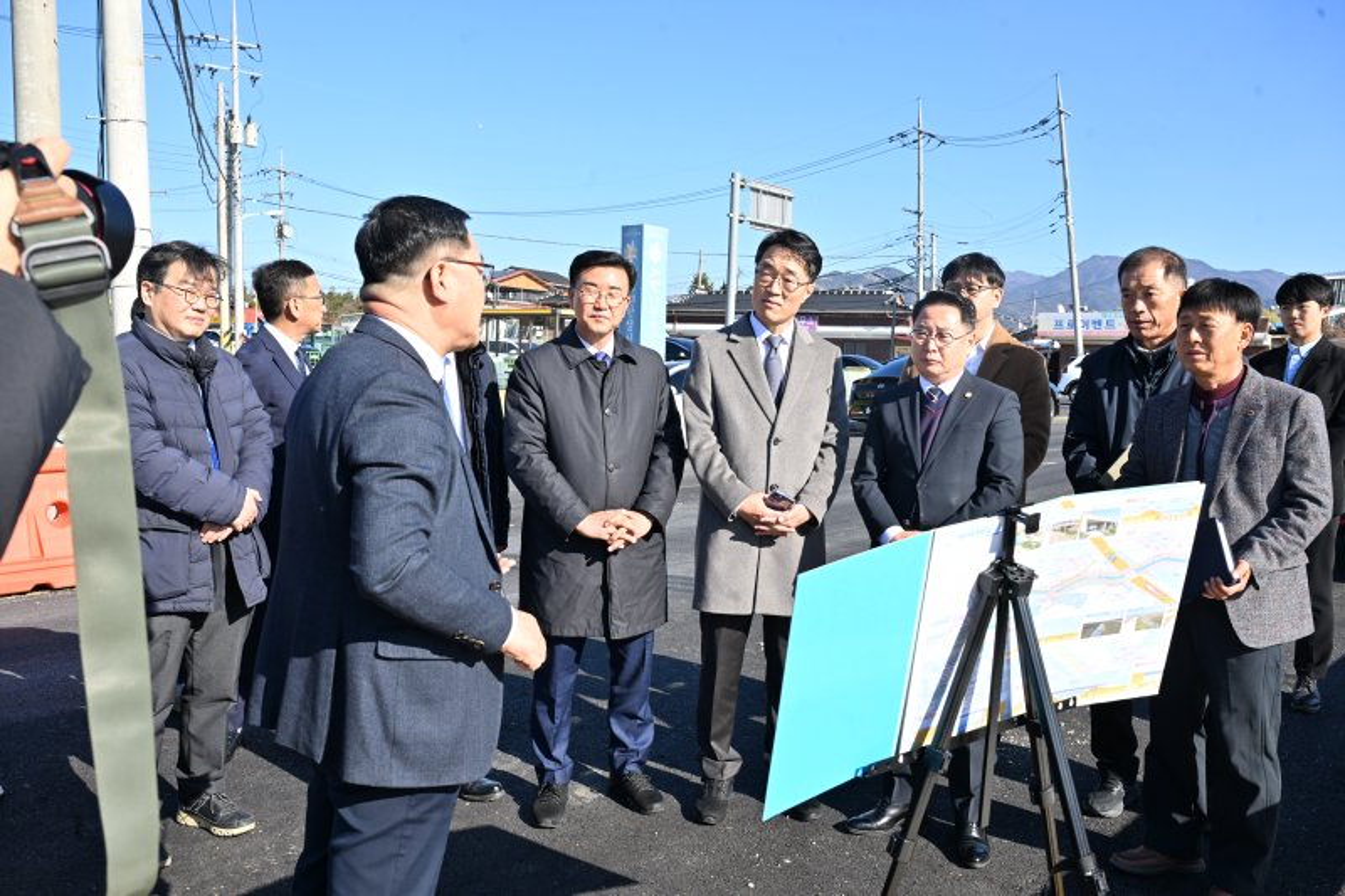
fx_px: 1195
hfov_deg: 58.7
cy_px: 448
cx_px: 672
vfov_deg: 41.1
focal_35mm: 32
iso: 250
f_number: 9
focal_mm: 32
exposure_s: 1/320
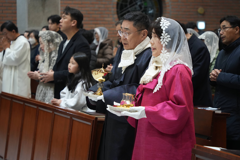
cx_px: 120
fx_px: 673
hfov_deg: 20.2
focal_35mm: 101
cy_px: 80
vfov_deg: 13.6
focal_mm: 101
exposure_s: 1/160
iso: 3200
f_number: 4.5
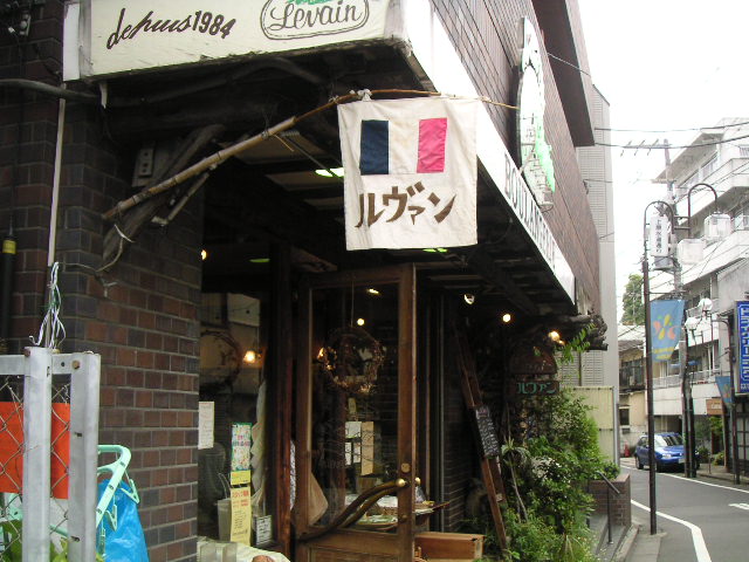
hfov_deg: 49.0
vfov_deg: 37.7
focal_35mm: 38
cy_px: 281
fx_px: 822
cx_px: 374
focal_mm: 6
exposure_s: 1/250
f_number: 2.8
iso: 100
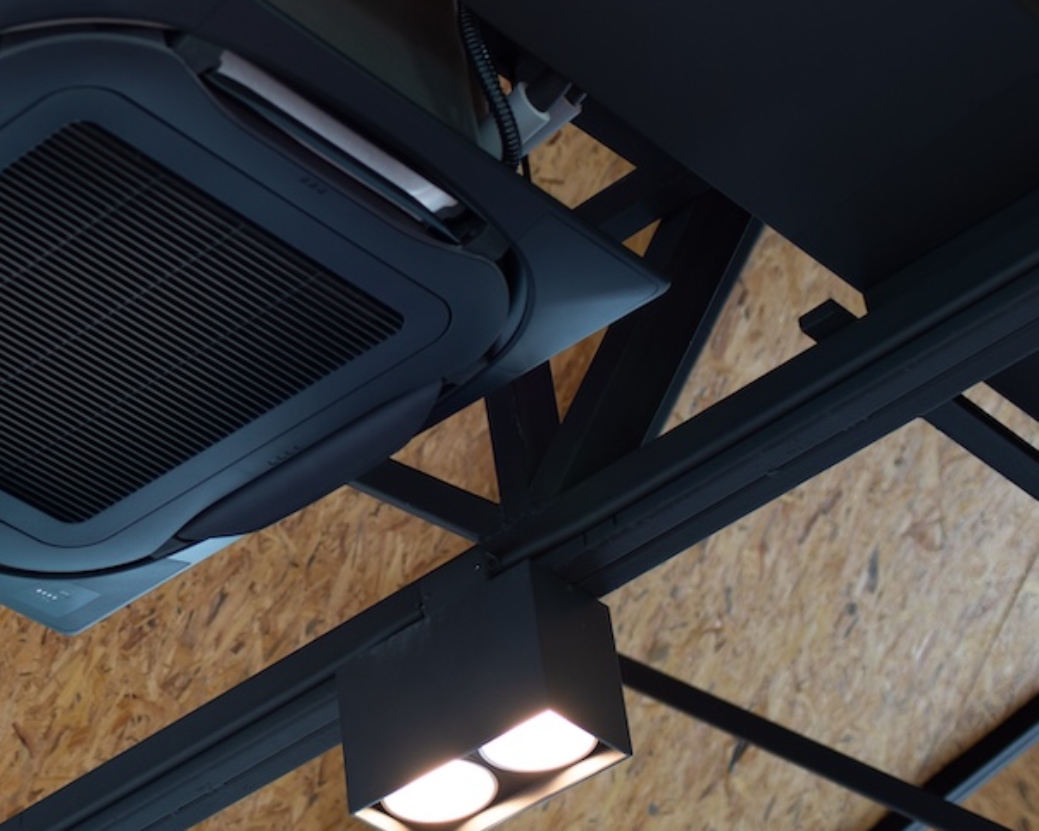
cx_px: -9
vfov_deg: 14.1
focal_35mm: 109
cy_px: 322
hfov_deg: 17.2
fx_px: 3351
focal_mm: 50
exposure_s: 1/100
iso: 200
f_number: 2.8
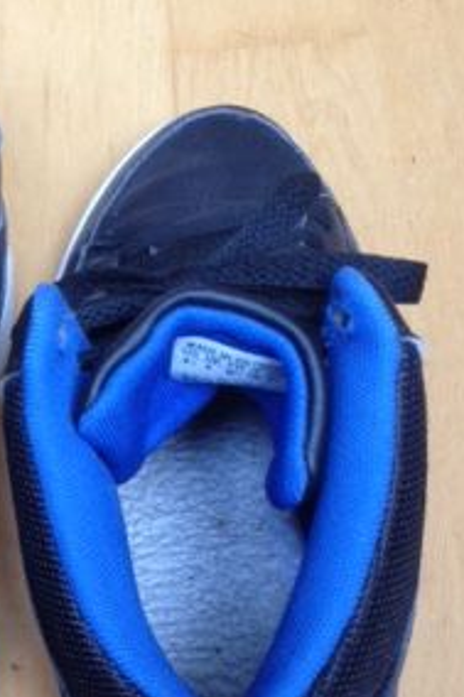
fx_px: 1587
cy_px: 540
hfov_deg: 16.3
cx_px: 20
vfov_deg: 24.4
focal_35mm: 82
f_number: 2.4
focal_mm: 4.28
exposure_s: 1/20
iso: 80
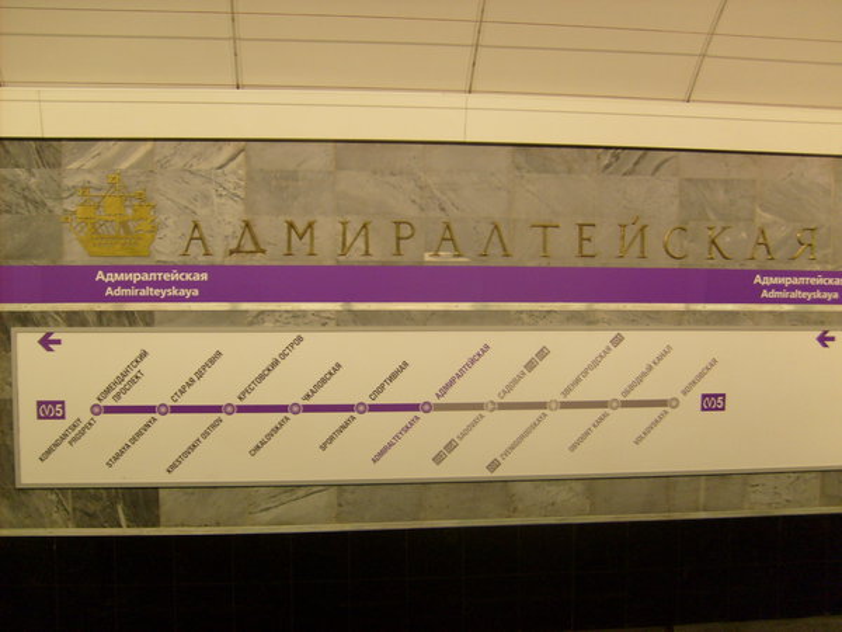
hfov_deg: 52.6
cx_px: 421
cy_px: 316
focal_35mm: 35
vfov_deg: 40.7
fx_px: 851
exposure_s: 1/15
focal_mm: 5.8
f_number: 2.8
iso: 80
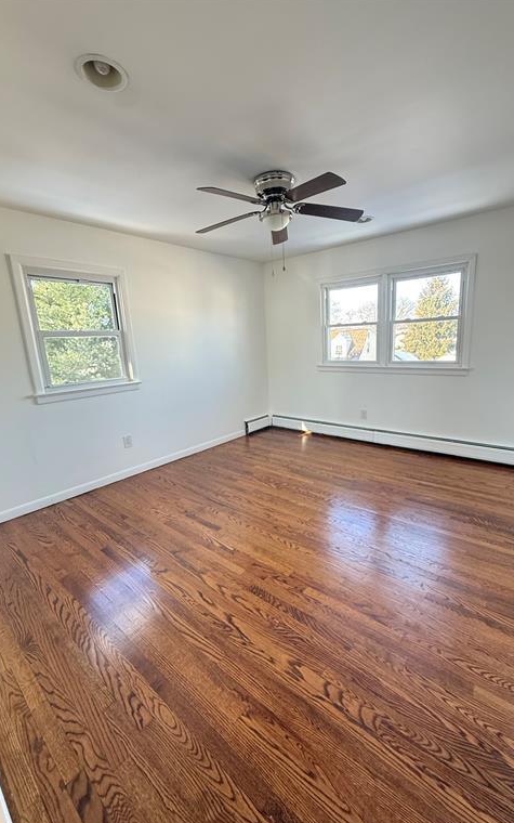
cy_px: 413
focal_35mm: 15
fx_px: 336
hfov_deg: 74.7
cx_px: 272
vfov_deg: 101.5
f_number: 2.2
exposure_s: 1/120
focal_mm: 2.22
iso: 320
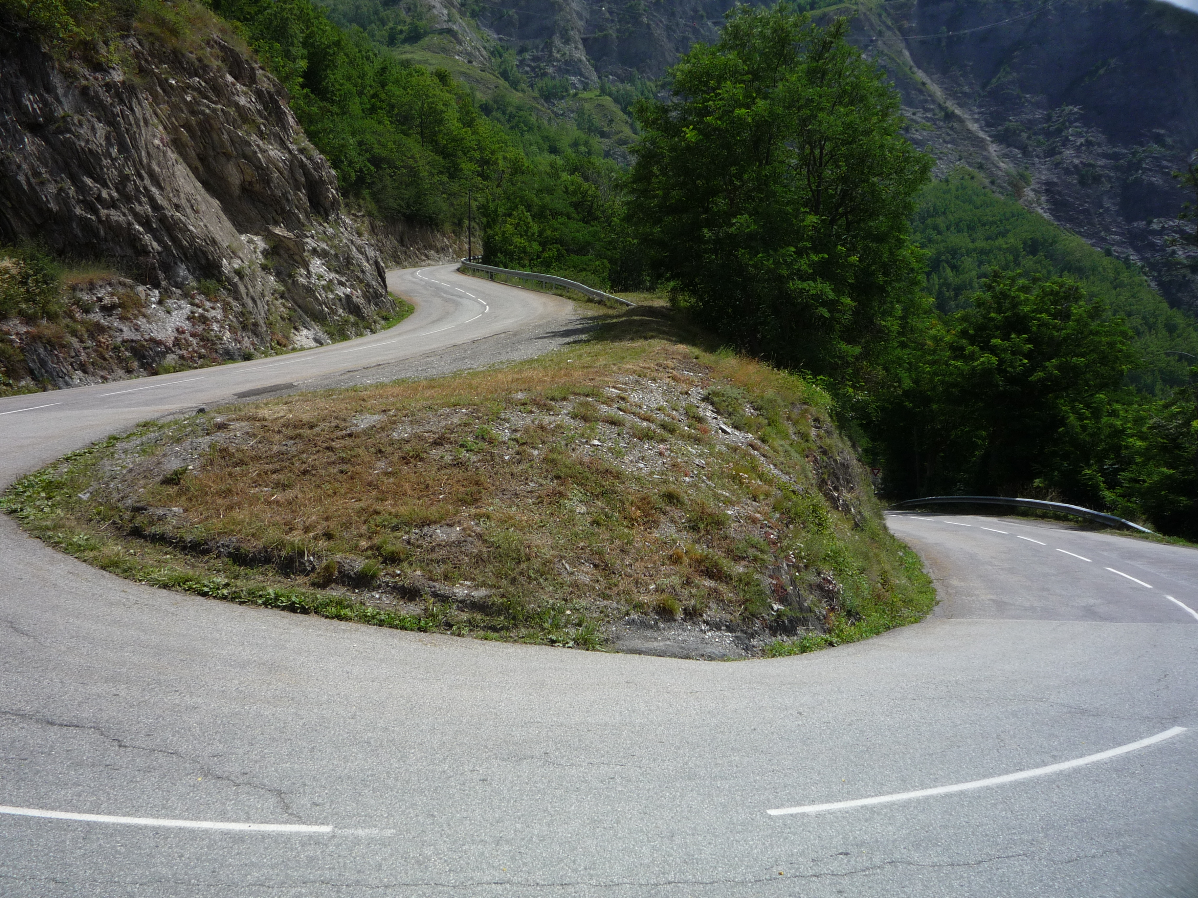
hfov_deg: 60.0
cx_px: 599
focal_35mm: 30
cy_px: 449
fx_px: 1038
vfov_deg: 46.8
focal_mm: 5.2
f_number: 5.6
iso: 100
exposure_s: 1/500
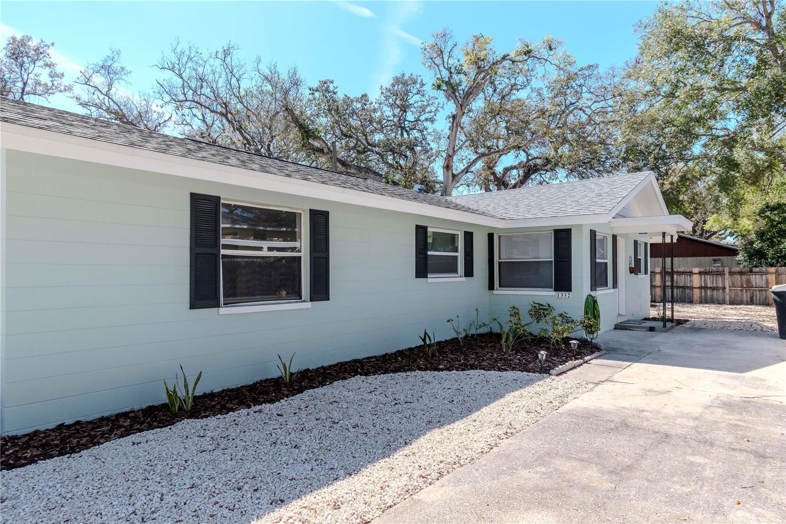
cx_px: 393
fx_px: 458
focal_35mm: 21
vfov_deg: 59.5
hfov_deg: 81.2
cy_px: 262
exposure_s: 1/1600
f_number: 7.1
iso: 500
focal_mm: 14
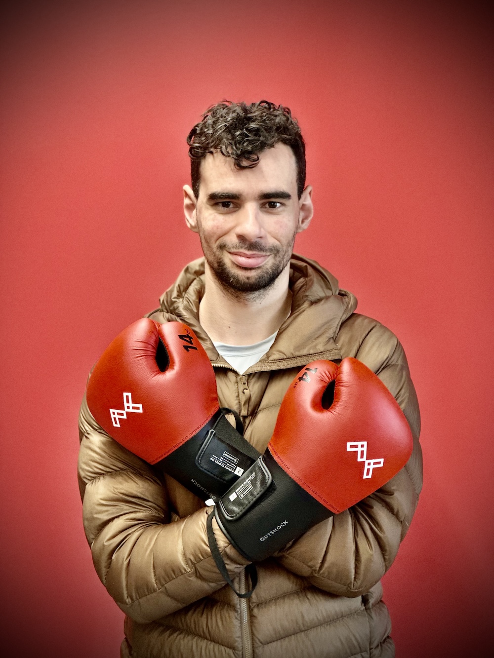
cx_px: 247
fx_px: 1465
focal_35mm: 77
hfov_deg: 19.1
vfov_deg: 25.3
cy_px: 329
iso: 320
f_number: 2.8
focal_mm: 9
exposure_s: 1/33
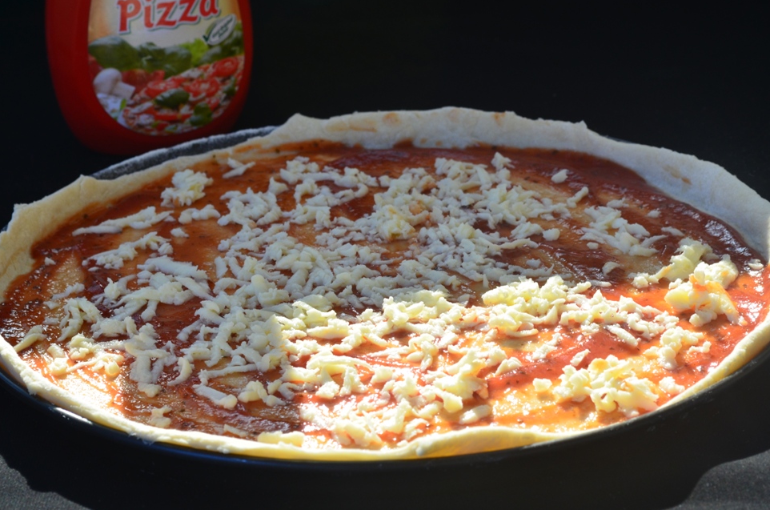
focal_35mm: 83
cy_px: 241
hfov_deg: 24.5
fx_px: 1771
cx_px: 405
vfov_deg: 16.4
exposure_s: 1/60
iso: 320
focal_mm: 52
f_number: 10
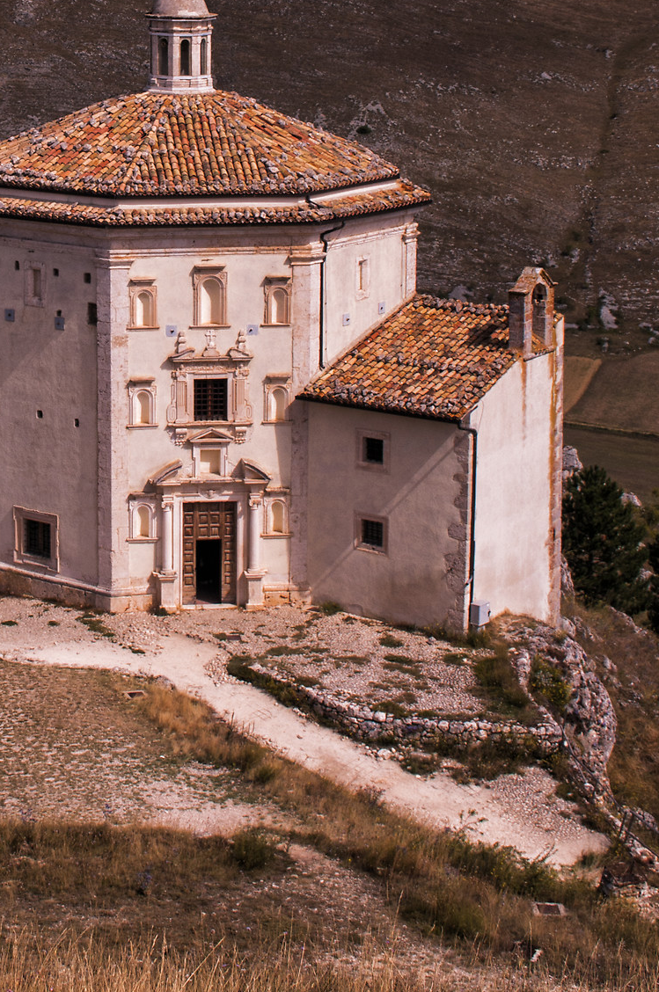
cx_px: 72
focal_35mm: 83
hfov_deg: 16.2
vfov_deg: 24.0
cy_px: 170
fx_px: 2285
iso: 100
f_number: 10
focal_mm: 26
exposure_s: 1/200
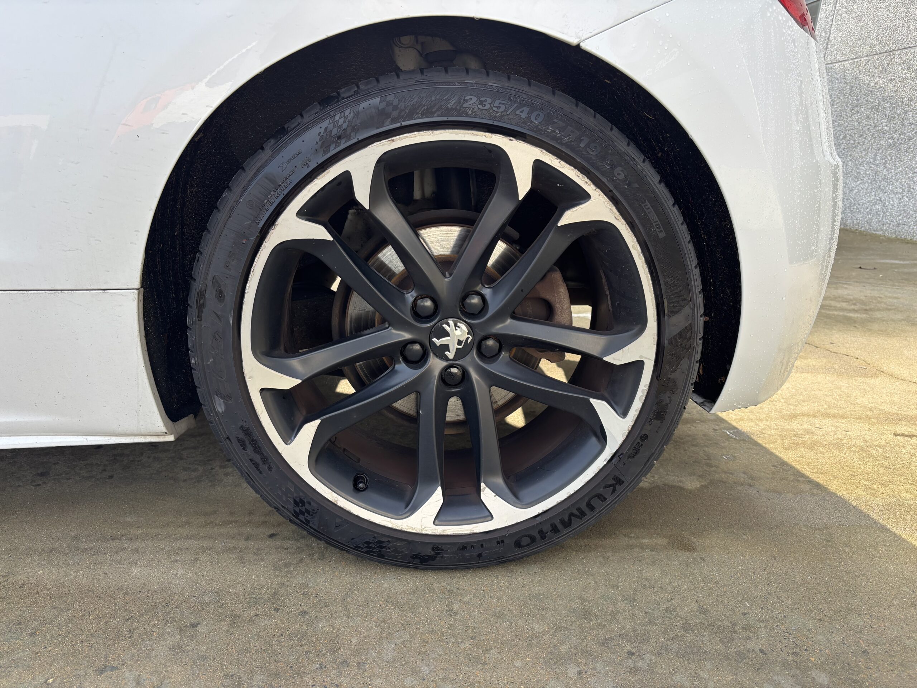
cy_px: 344
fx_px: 689
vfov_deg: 53.1
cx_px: 458
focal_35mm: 26
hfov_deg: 67.3
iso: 50
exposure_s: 1/486
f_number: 1.6
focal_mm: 5.96
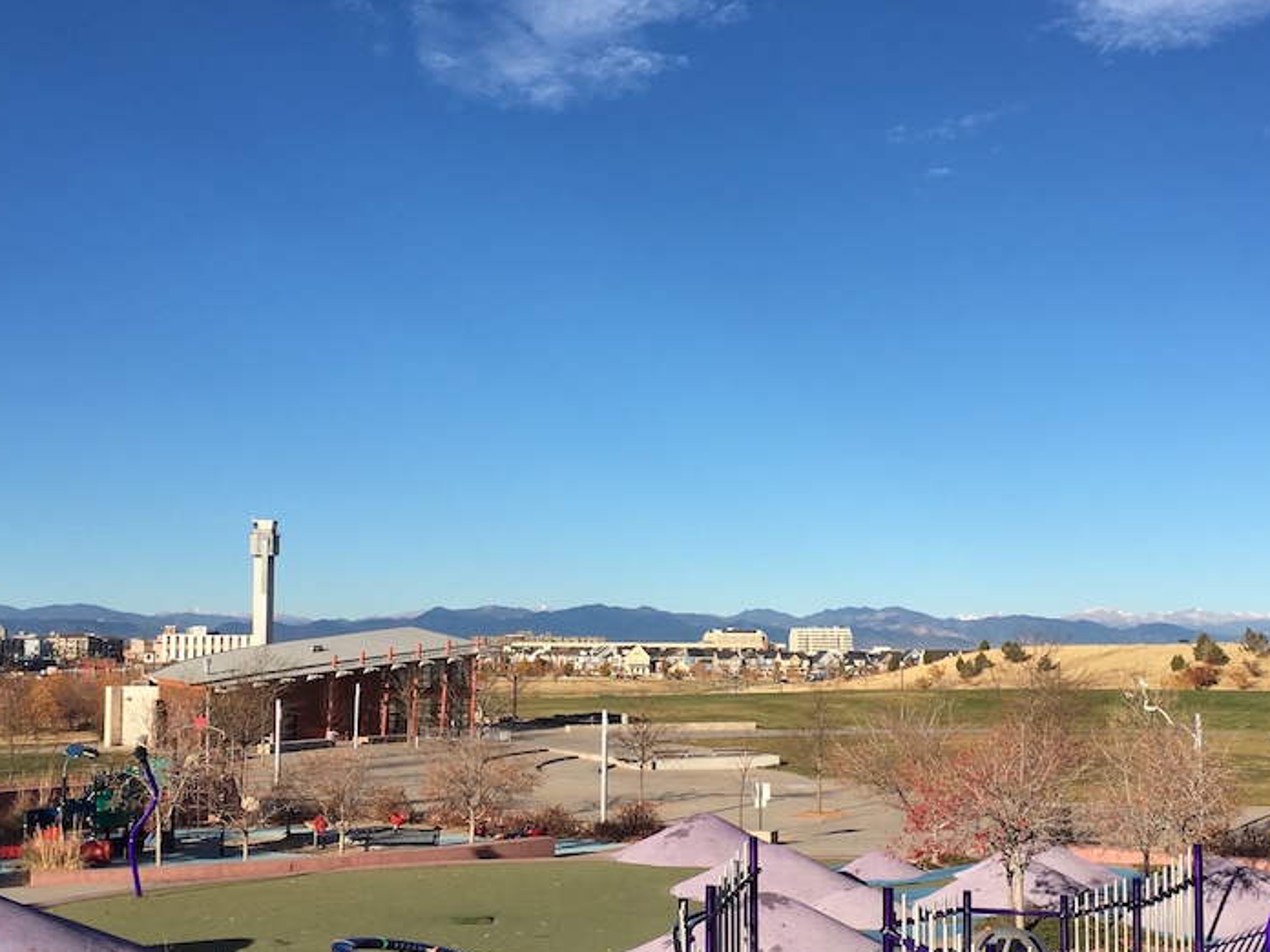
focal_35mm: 50
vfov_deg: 29.1
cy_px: 542
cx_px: 754
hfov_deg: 38.1
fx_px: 1834
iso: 25
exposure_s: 1/1709
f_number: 2.2
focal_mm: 4.15
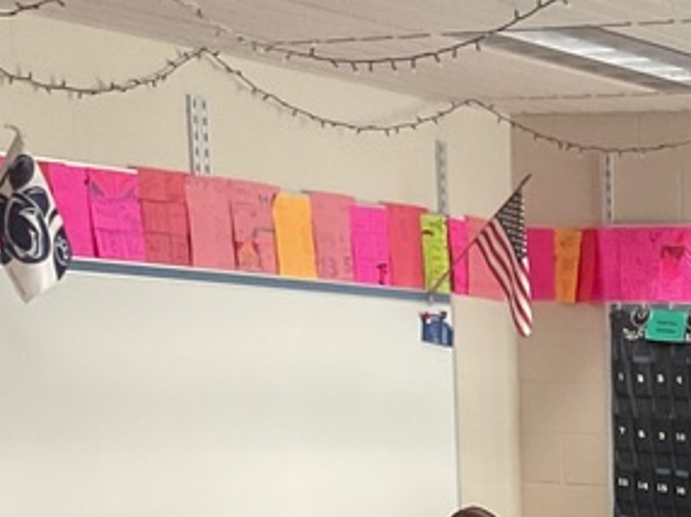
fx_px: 2074
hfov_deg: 17.3
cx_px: 995
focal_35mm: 104
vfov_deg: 12.9
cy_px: 925
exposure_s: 1/60
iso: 125
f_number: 1.8
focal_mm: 3
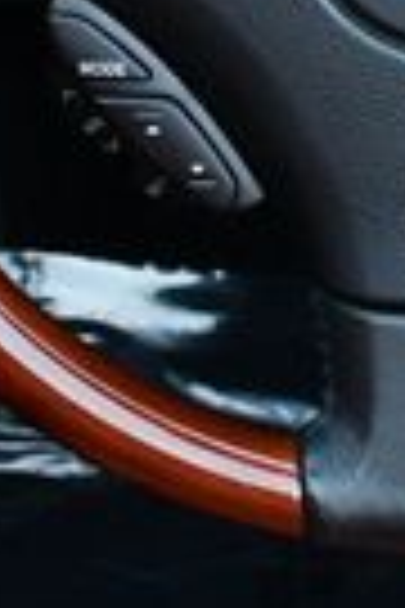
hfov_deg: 6.6
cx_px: 972
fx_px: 3358
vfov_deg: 10.2
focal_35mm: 199
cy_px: -27
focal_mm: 21
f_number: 3.8
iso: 800
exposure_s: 1/250
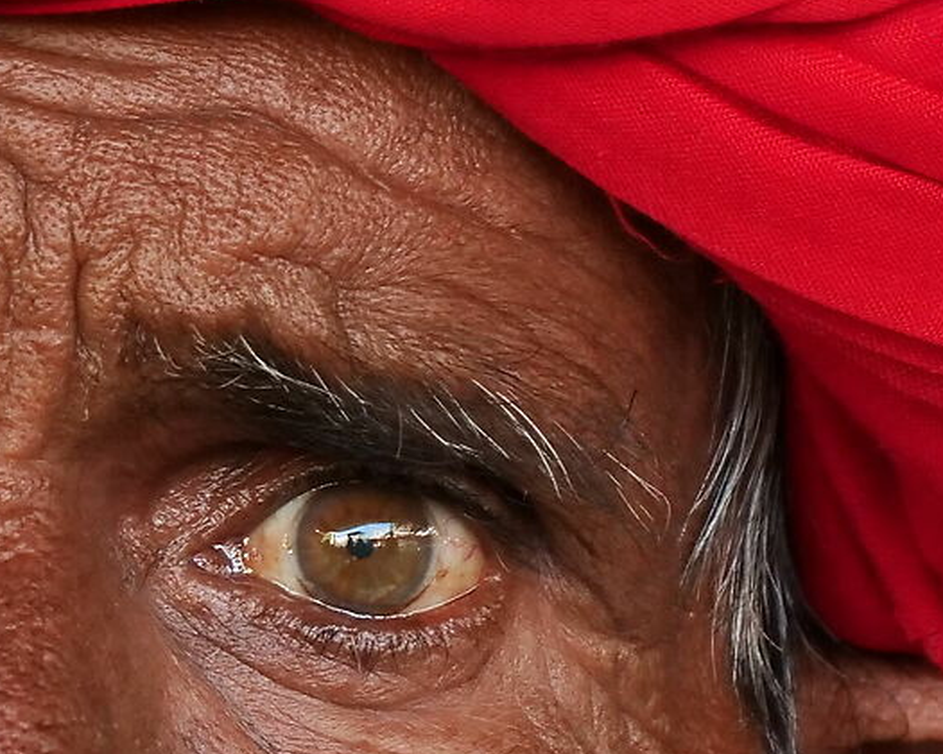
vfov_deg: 2.9
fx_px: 14906
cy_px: 756
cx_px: 91
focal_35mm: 534
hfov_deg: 3.6
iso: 500
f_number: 5
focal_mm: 60
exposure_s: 1/80
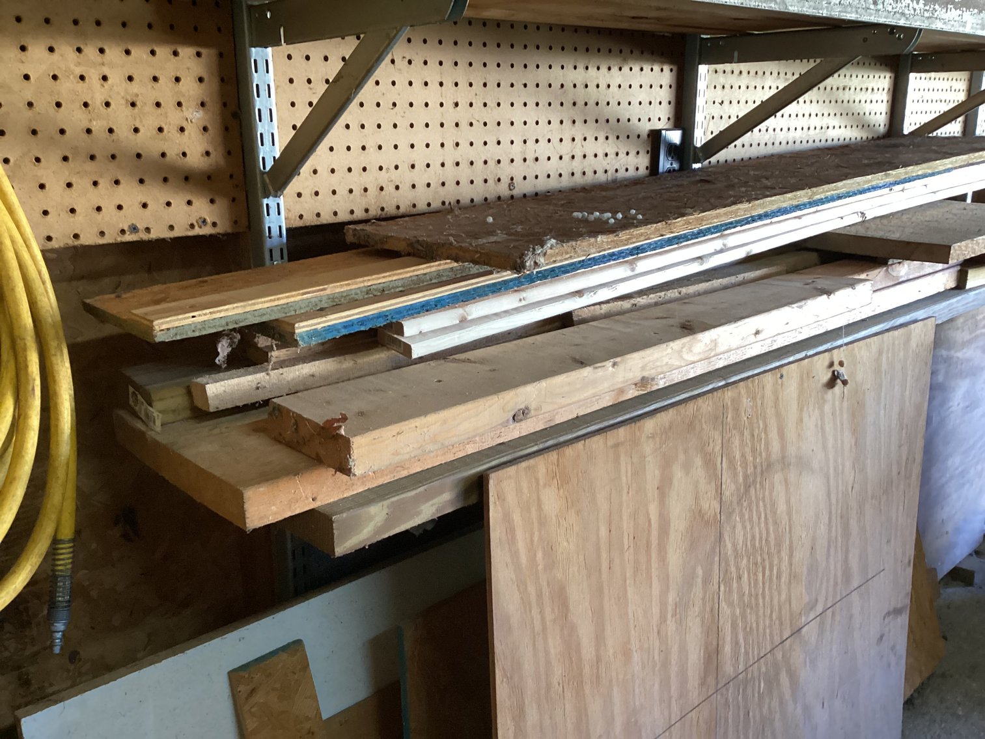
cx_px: 492
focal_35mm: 31
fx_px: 882
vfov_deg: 45.4
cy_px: 370
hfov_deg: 58.3
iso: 320
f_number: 2.4
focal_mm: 3.3
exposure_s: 1/40
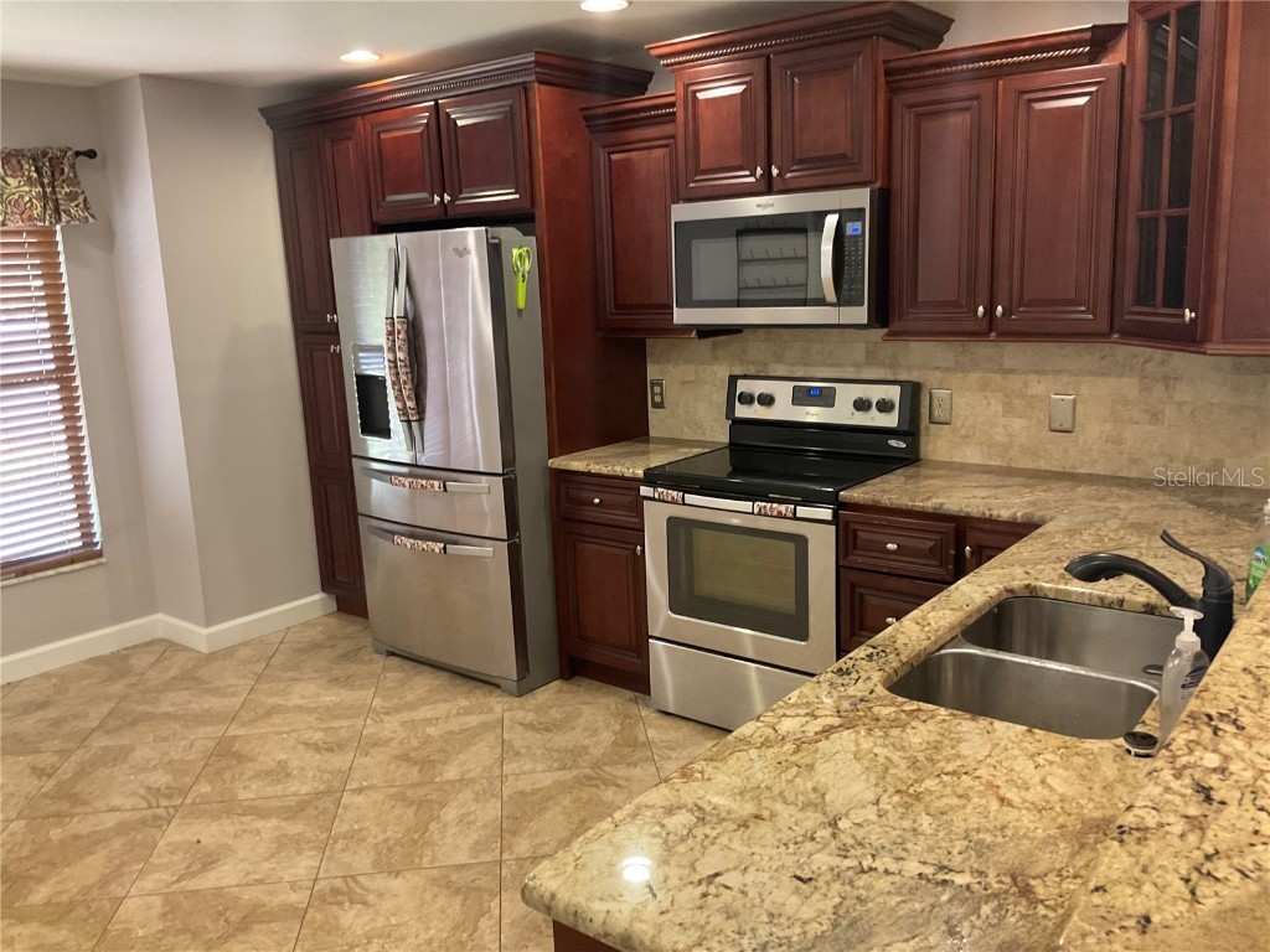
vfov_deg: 48.2
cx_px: 635
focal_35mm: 29
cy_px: 476
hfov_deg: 61.7
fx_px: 1064
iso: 200
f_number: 1.8
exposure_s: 1/40
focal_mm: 3
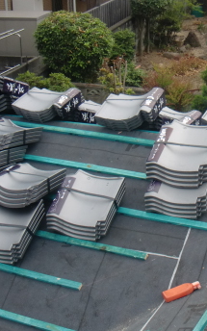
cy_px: 148
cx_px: 196
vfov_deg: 27.5
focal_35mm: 75
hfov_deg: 17.1
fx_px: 677
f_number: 3.9
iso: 64
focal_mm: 6.66
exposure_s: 1/320
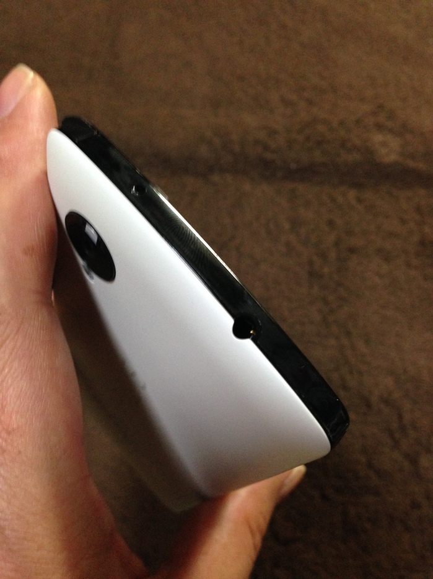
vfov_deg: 55.4
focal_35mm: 33
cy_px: 290
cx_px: 216
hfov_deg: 42.9
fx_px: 551
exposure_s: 1/20
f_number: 2.4
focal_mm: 4.12
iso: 320
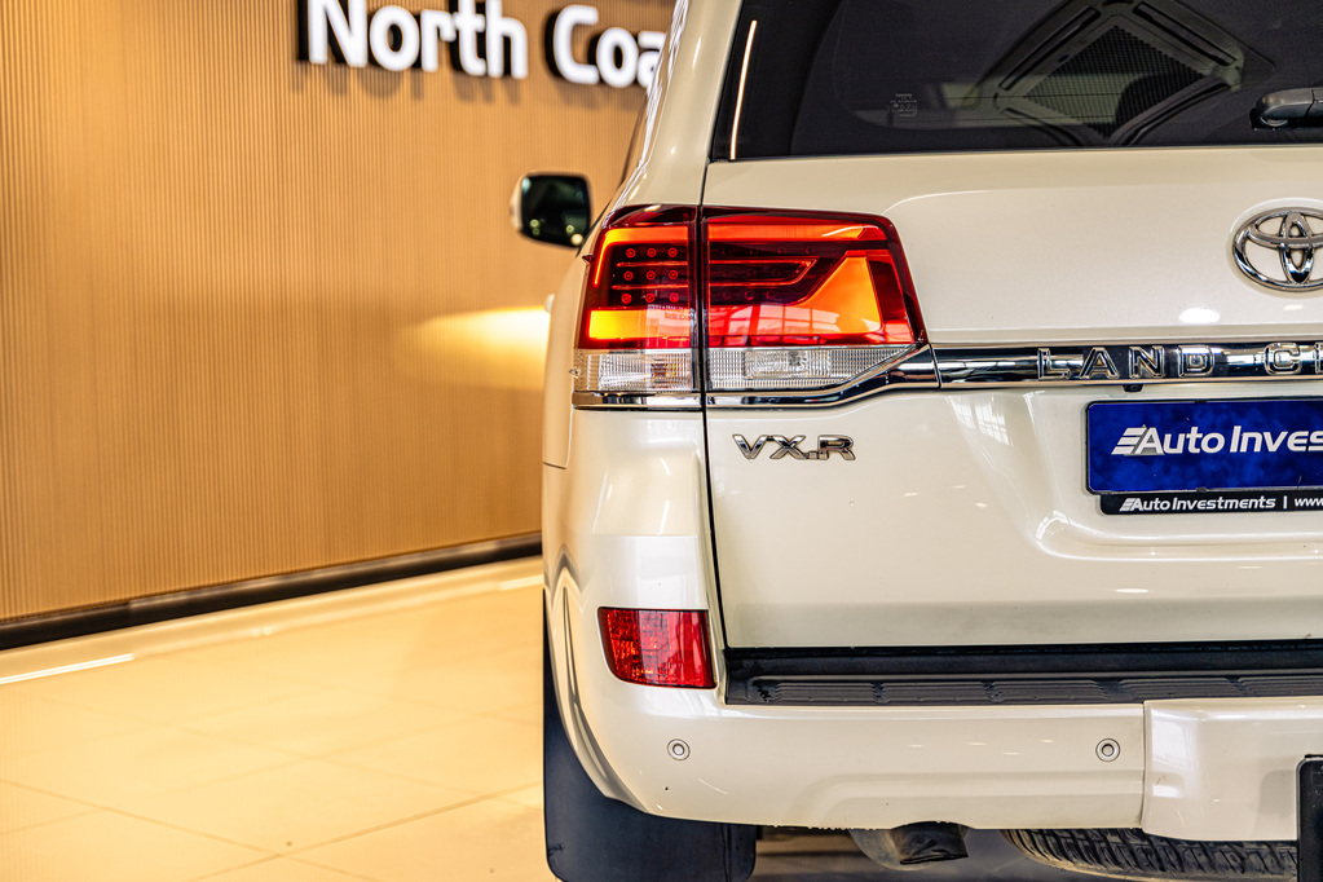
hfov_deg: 35.1
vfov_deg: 23.8
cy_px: 441
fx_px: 2095
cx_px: 662
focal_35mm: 57
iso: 320
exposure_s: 1/200
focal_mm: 57
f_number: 2.8
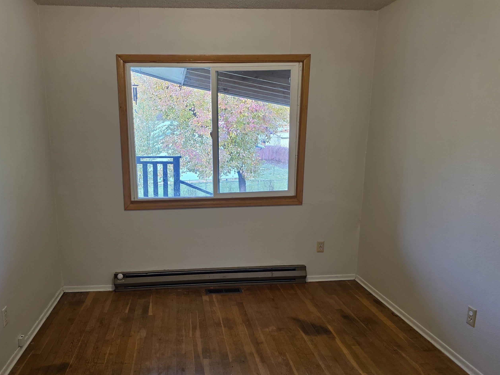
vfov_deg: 49.4
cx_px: 216
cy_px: 228
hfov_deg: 63.2
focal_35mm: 28
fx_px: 404
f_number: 1.7
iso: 200
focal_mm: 6.3
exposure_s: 1/120
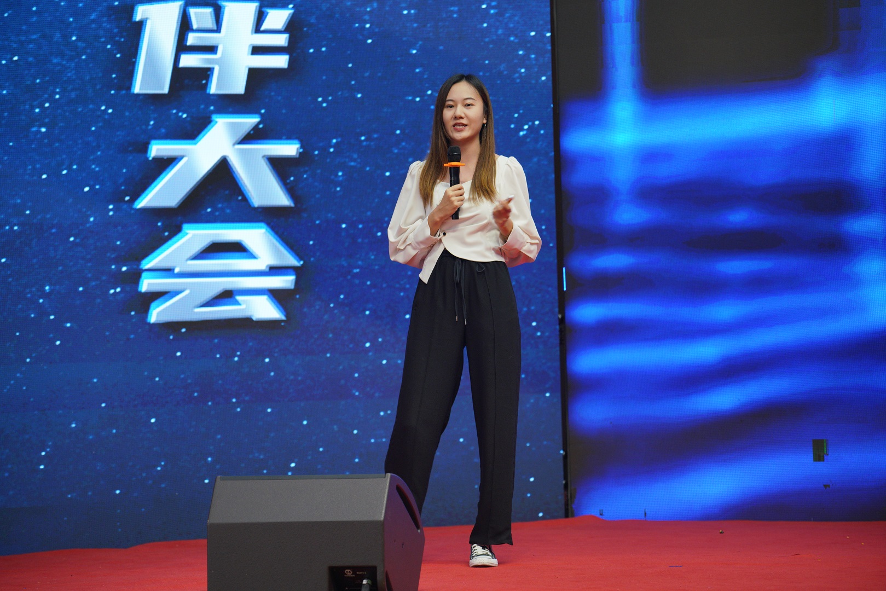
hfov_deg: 15.0
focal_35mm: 137
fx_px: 3372
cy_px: 296
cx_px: 443
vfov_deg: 10.0
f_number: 4
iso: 800
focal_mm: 137
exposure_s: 1/125
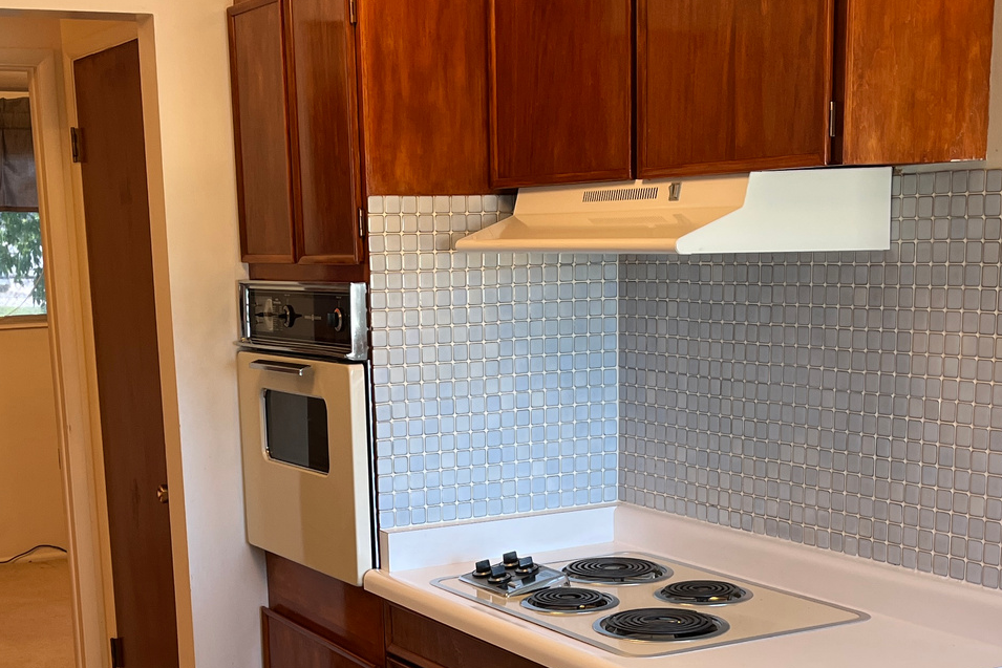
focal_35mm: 58
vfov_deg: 22.7
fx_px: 1614
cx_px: 444
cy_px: 623
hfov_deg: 34.4
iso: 80
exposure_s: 1/60
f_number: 1.6
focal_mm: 5.1
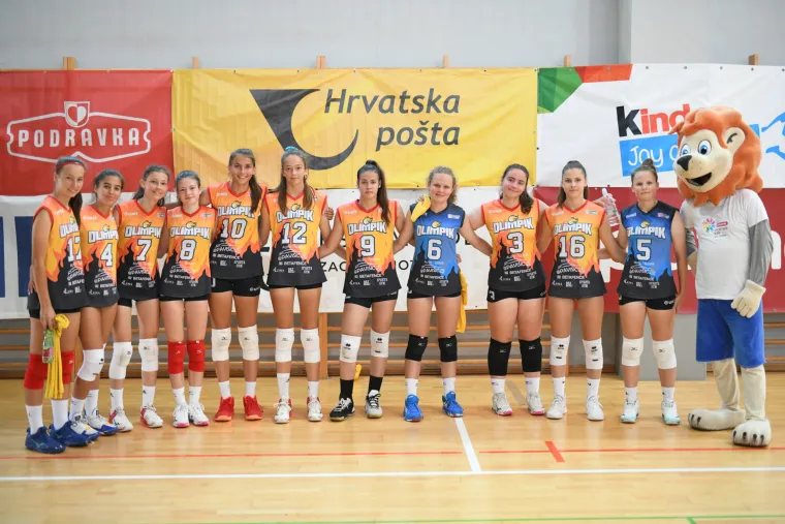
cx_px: 392
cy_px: 262
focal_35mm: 50
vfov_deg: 27.0
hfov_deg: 39.6
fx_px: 1090
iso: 2500
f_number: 1.8
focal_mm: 50
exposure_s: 1/640
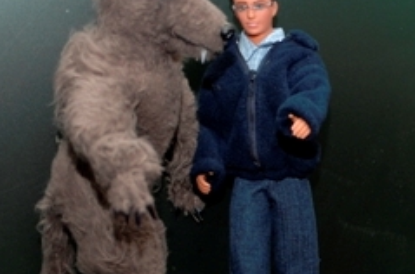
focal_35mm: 123
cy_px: 187
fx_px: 1414
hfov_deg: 16.5
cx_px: 374
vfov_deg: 11.1
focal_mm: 38
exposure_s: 1/250
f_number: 2.8
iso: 200
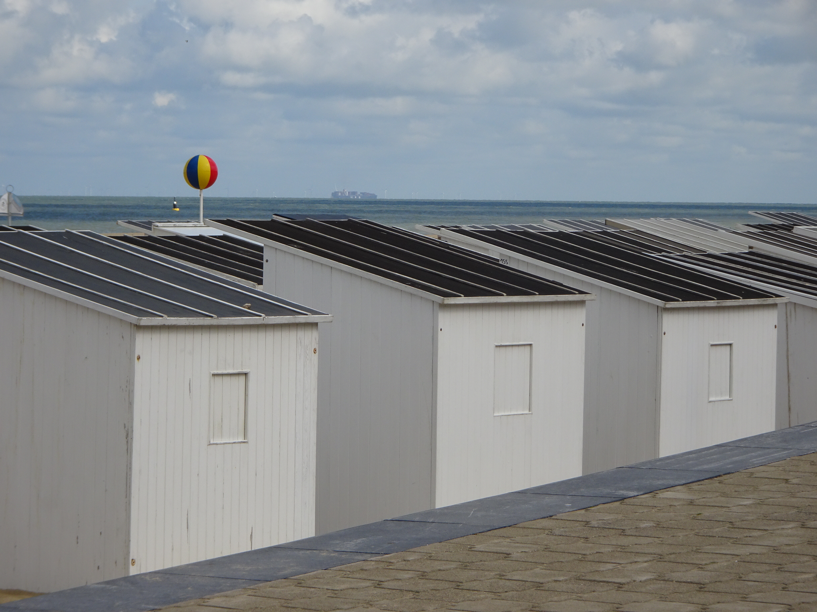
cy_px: 306
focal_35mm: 139
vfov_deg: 10.7
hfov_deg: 14.2
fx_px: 3281
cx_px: 408
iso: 80
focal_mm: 23.73
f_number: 5.6
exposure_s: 1/500
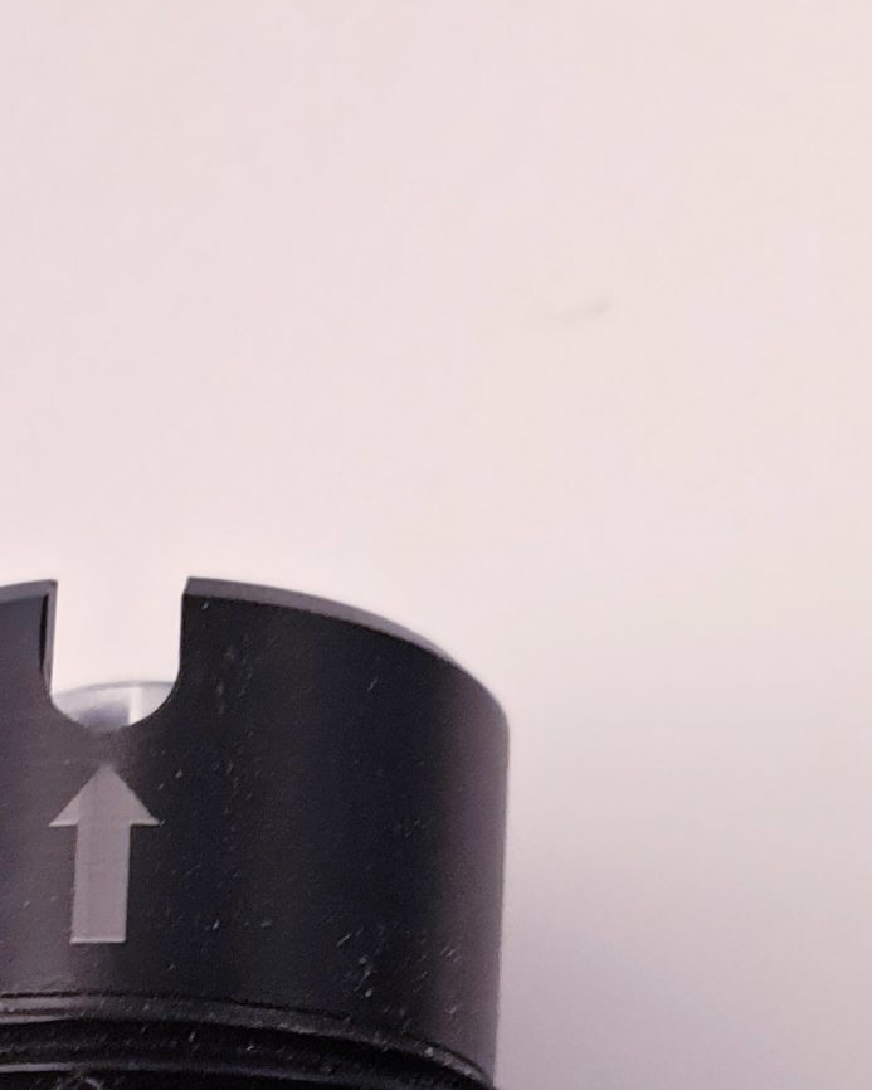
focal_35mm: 75
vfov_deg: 22.0
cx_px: -40
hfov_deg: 19.7
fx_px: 2419
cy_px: 1534
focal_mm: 4.3
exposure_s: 1/50
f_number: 2.4
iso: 160
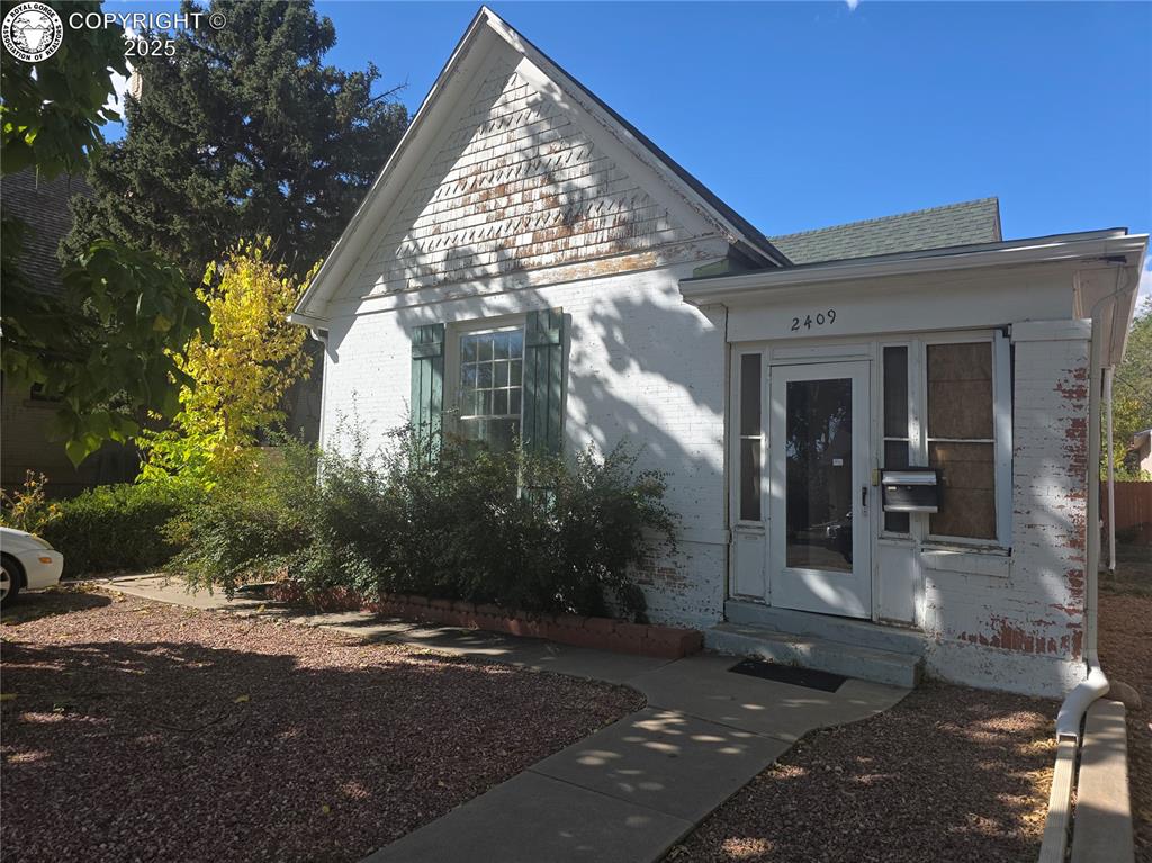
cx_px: 576
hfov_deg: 74.0
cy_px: 432
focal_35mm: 23
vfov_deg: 58.8
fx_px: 765
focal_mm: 6.3
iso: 12
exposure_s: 1/575
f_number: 1.7
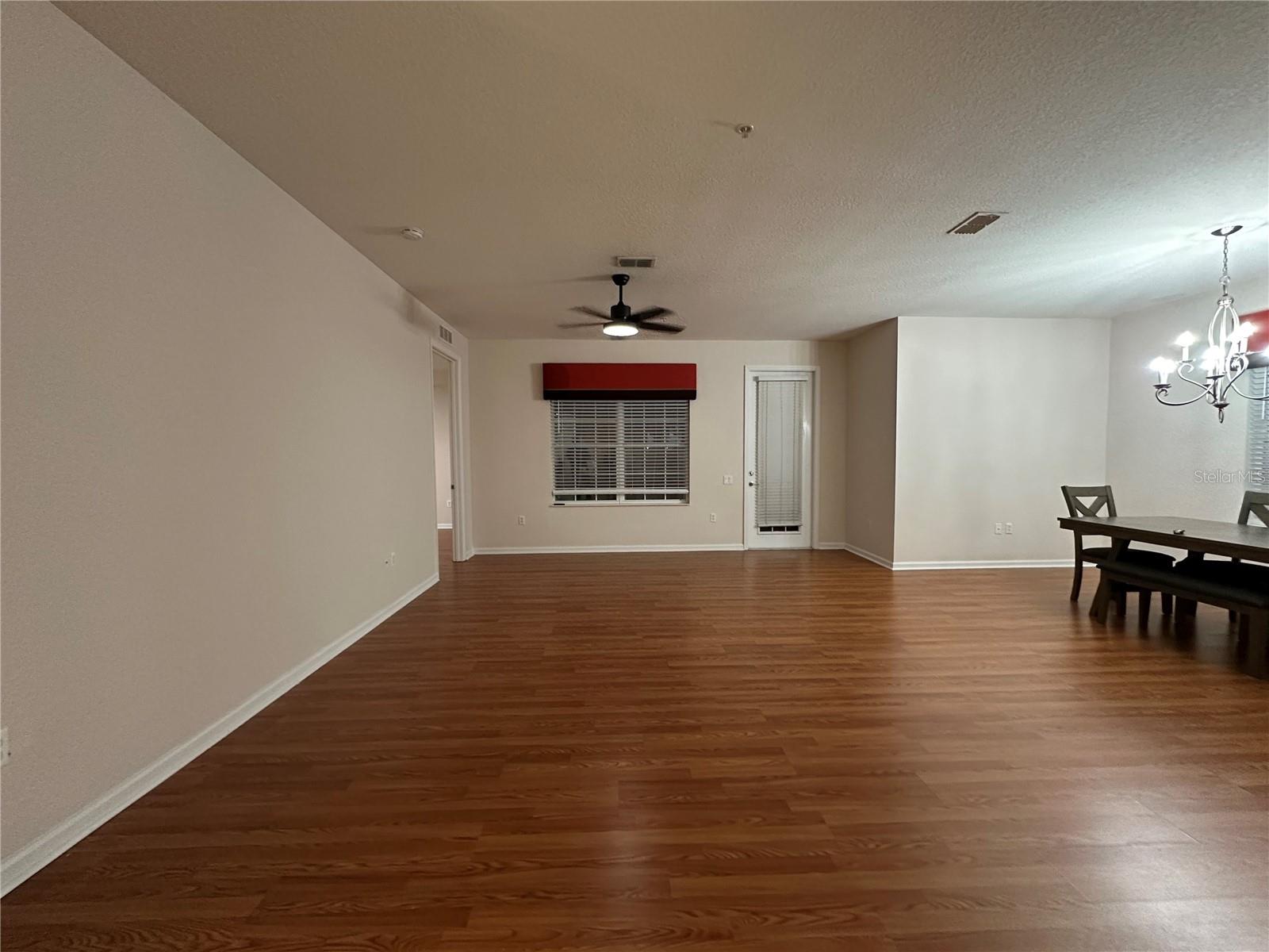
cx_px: 634
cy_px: 476
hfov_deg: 102.1
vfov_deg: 85.7
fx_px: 513
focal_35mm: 14
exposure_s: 1/60
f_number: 2.2
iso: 500
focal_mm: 2.22
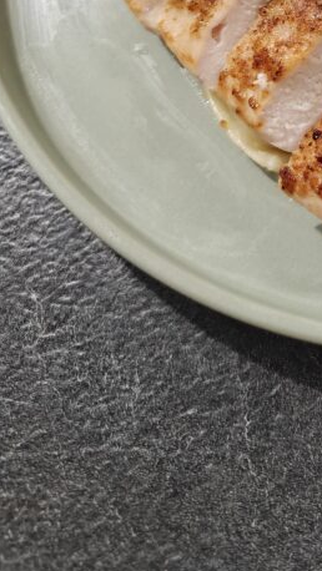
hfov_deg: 19.4
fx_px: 849
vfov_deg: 33.0
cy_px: -41
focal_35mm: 56
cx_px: 448
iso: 1250
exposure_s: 1/100
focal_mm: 6.06
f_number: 1.6
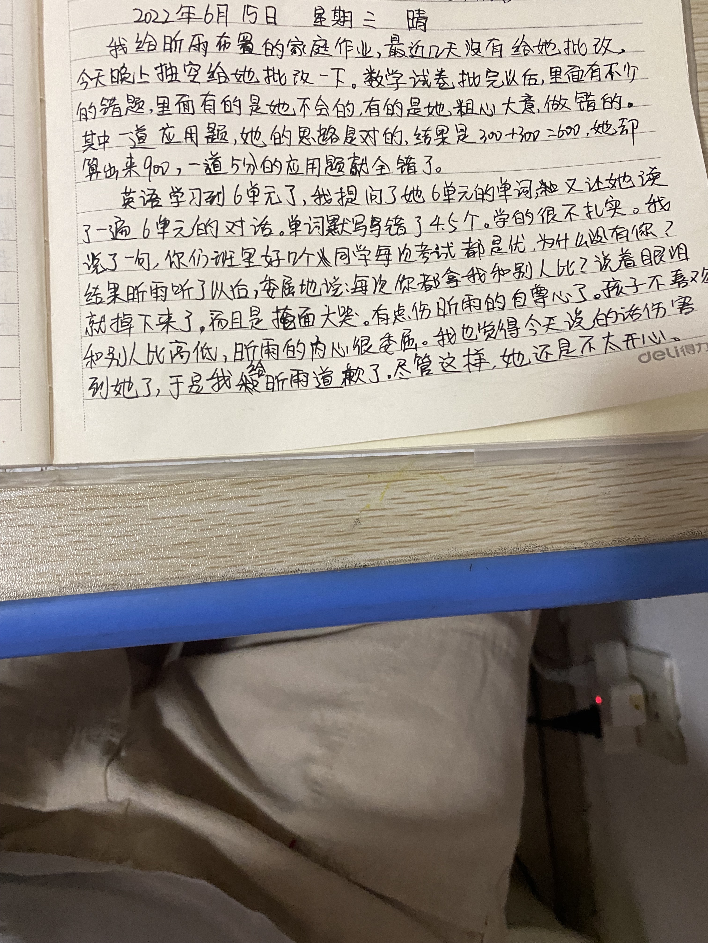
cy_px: 472
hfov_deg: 53.1
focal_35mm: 26
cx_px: 354
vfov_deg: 67.3
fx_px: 709
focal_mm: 4.25
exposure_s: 1/40
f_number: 1.8
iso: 500
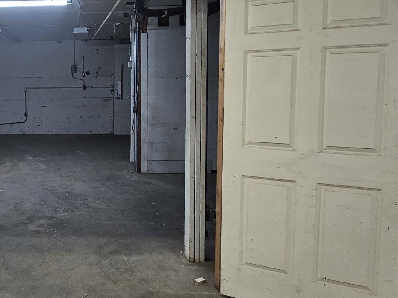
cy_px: 118
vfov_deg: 46.5
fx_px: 345
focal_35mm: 30
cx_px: 61
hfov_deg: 54.4
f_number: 2.2
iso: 125
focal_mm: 2.2
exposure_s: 1/60
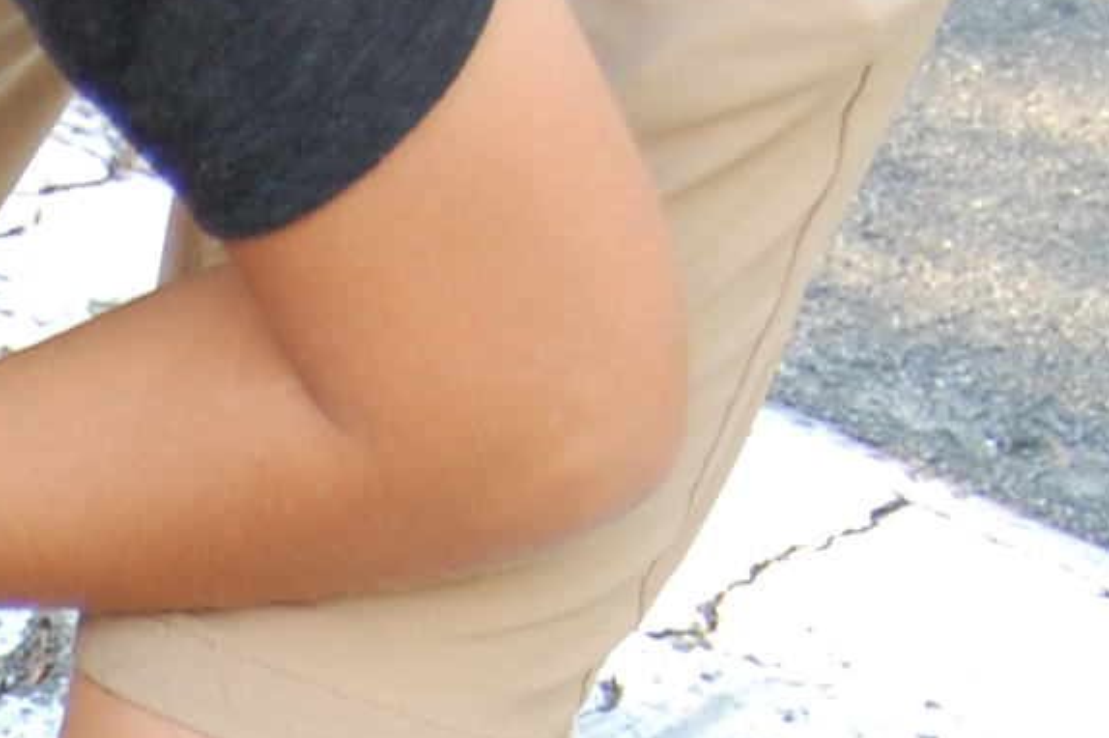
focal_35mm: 173
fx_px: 5326
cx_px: -827
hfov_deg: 11.1
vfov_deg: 7.5
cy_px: 1565
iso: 400
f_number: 5
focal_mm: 22
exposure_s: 1/100
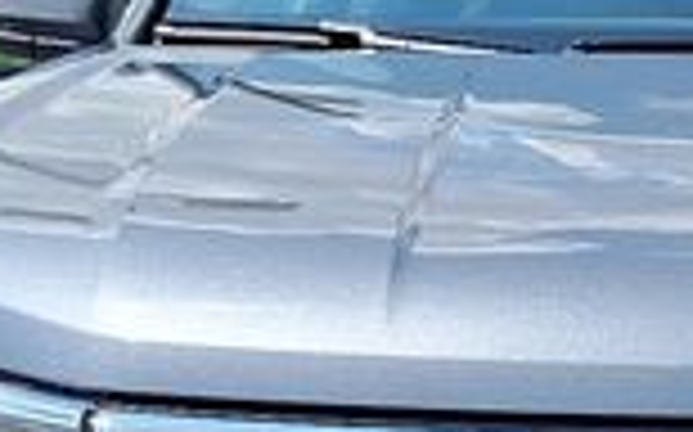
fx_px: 2076
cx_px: 747
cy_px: 572
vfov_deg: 11.5
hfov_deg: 18.3
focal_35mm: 110
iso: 25
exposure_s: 1/1429
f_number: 1.8
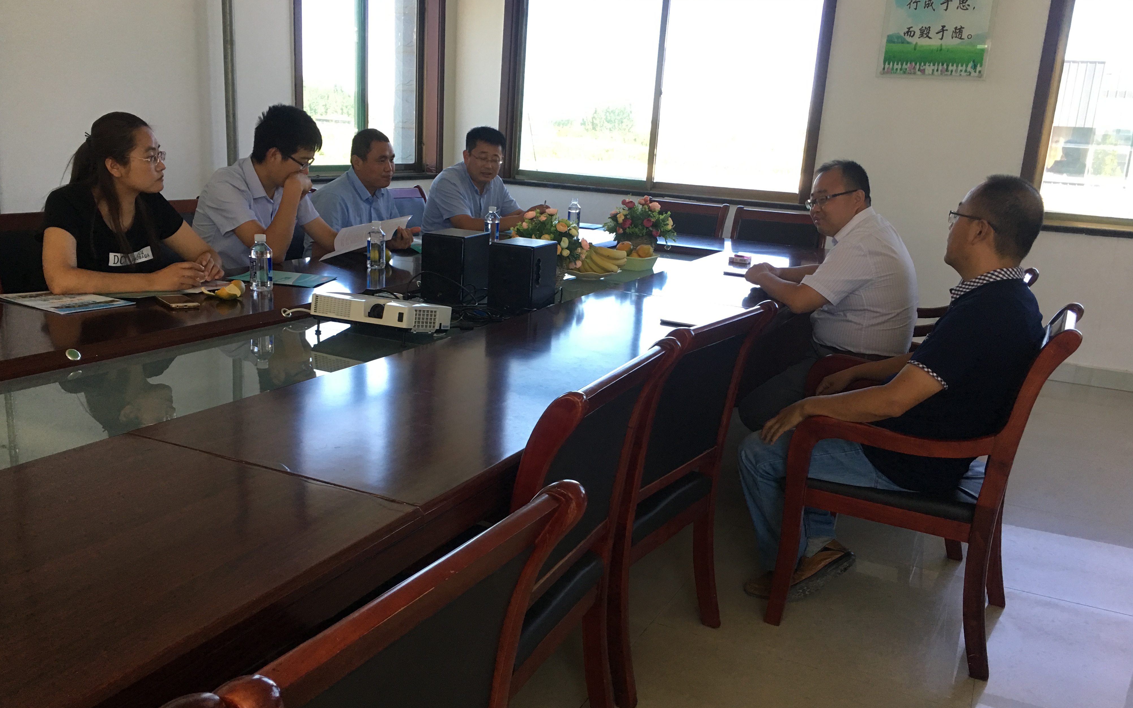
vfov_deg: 40.5
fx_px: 957
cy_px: 399
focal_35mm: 31
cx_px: 566
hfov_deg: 61.2
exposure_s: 1/33
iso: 64
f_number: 2.2
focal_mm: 4.15
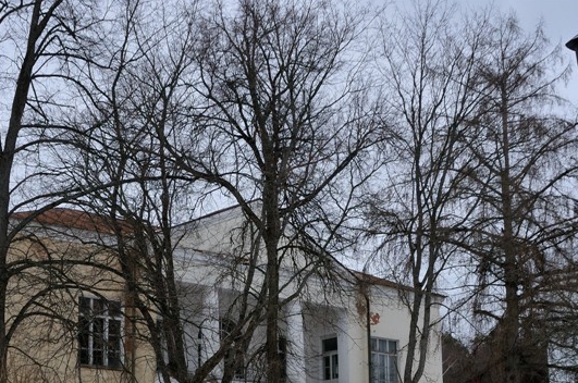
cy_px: 318
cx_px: 259
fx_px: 978
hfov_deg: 32.9
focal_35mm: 61
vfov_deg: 21.8
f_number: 7.1
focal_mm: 24
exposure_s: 1/320
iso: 200
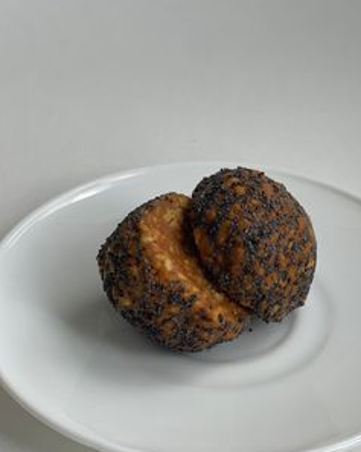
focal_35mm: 73
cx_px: 218
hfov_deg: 20.9
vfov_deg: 26.0
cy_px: 294
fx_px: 976
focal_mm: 6
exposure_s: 1/122
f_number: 2
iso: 64
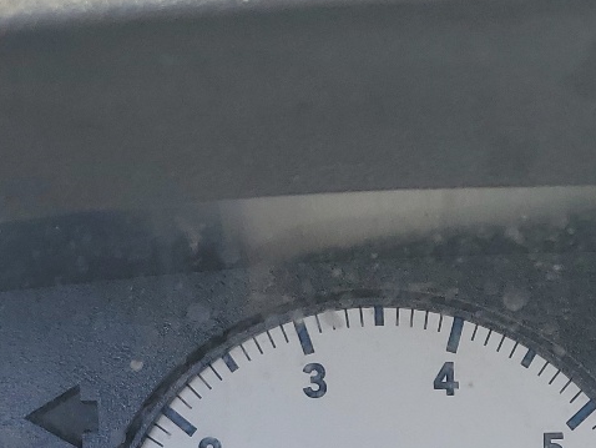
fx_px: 1499
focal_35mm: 87
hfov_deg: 21.3
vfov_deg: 15.9
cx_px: 670
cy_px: 625
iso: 50
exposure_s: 1/370
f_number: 1.5
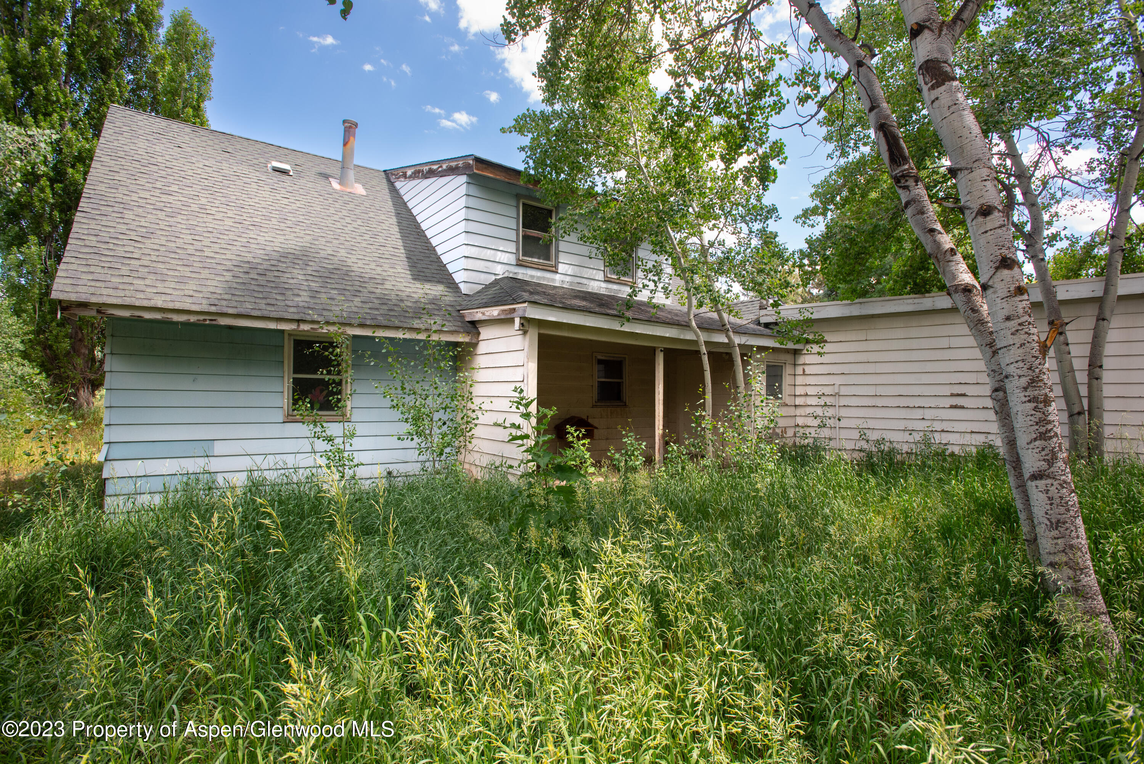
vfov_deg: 70.5
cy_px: 382
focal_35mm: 17
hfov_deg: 93.3
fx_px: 540
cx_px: 572
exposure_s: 1/320
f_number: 7.1
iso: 400
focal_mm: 17
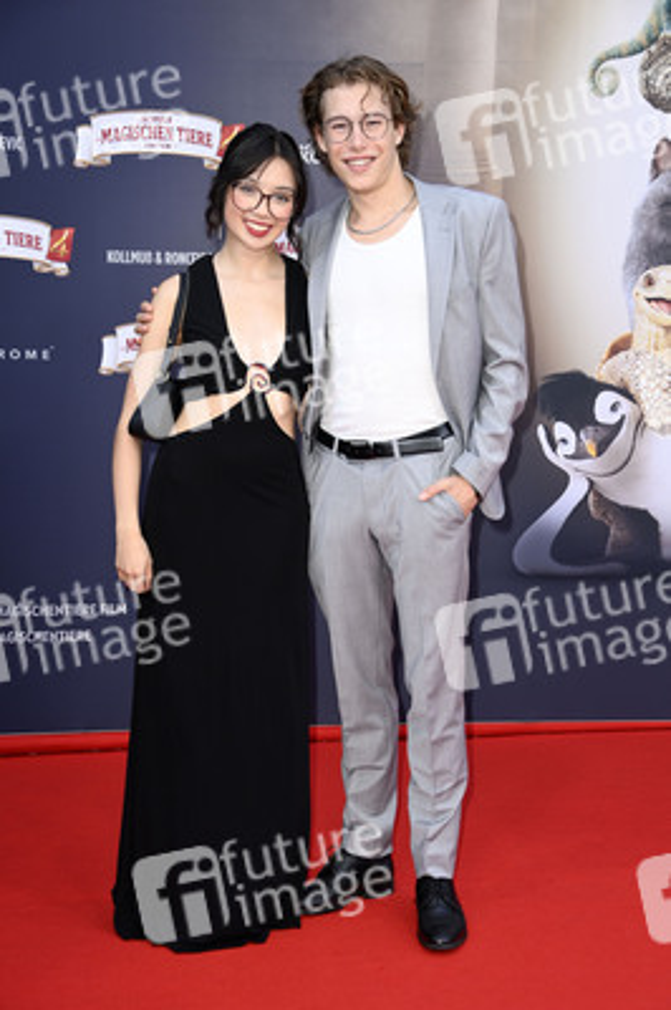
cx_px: 336
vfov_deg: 29.7
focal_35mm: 68
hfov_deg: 20.0
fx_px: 1904
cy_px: 505
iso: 640
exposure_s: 1/250
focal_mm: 68
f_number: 5.6
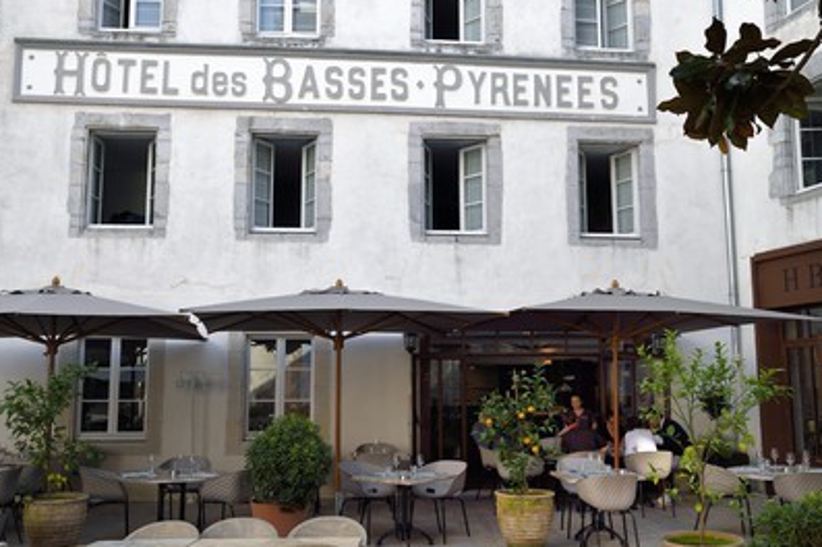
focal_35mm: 36
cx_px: 422
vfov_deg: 36.8
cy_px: 280
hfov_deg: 53.2
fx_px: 821
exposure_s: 1/250
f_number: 7.1
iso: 200
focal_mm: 34
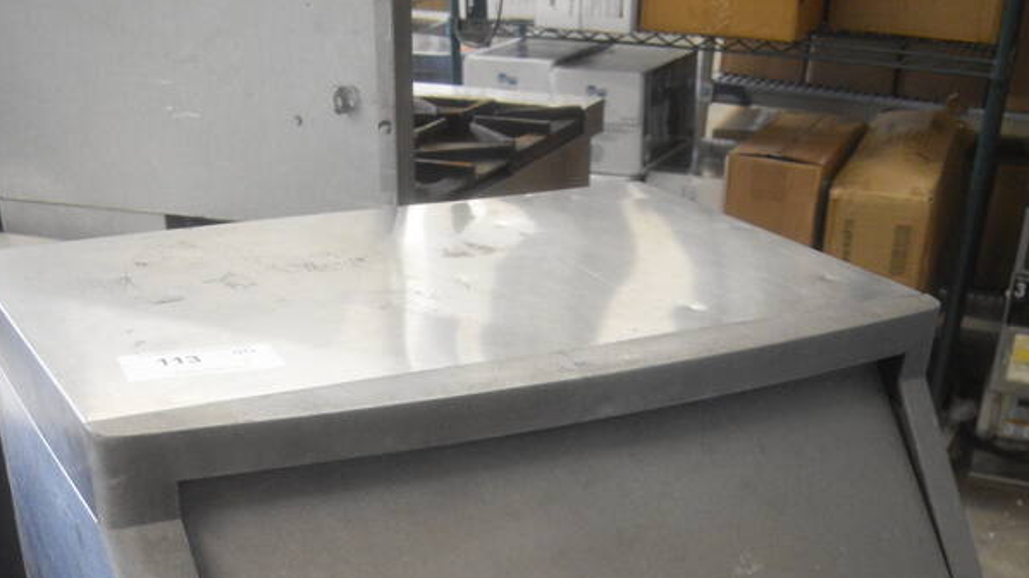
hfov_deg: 42.9
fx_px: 1309
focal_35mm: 48
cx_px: 508
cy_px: 782
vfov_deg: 22.0
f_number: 3.5
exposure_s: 1/125
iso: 2500
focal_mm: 20
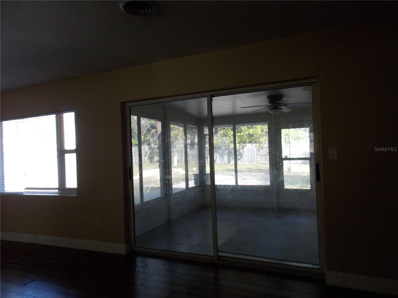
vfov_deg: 56.8
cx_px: 199
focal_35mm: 24
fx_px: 276
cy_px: 149
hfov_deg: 71.6
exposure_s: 1/30
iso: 160
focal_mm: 4.3
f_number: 3.1
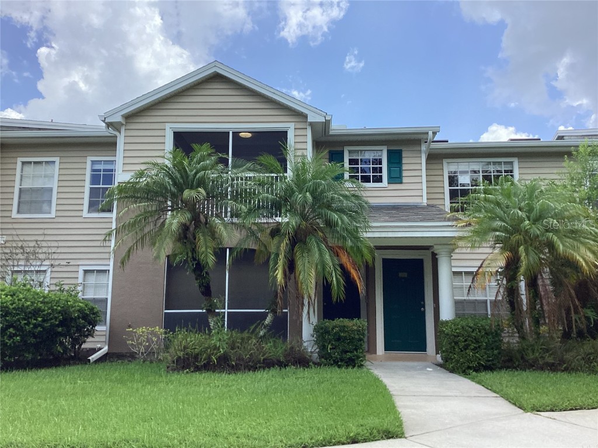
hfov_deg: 58.4
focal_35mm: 31
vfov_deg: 45.4
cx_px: 299
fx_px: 536
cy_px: 224
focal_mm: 3.3
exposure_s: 1/715
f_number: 2.4
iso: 25
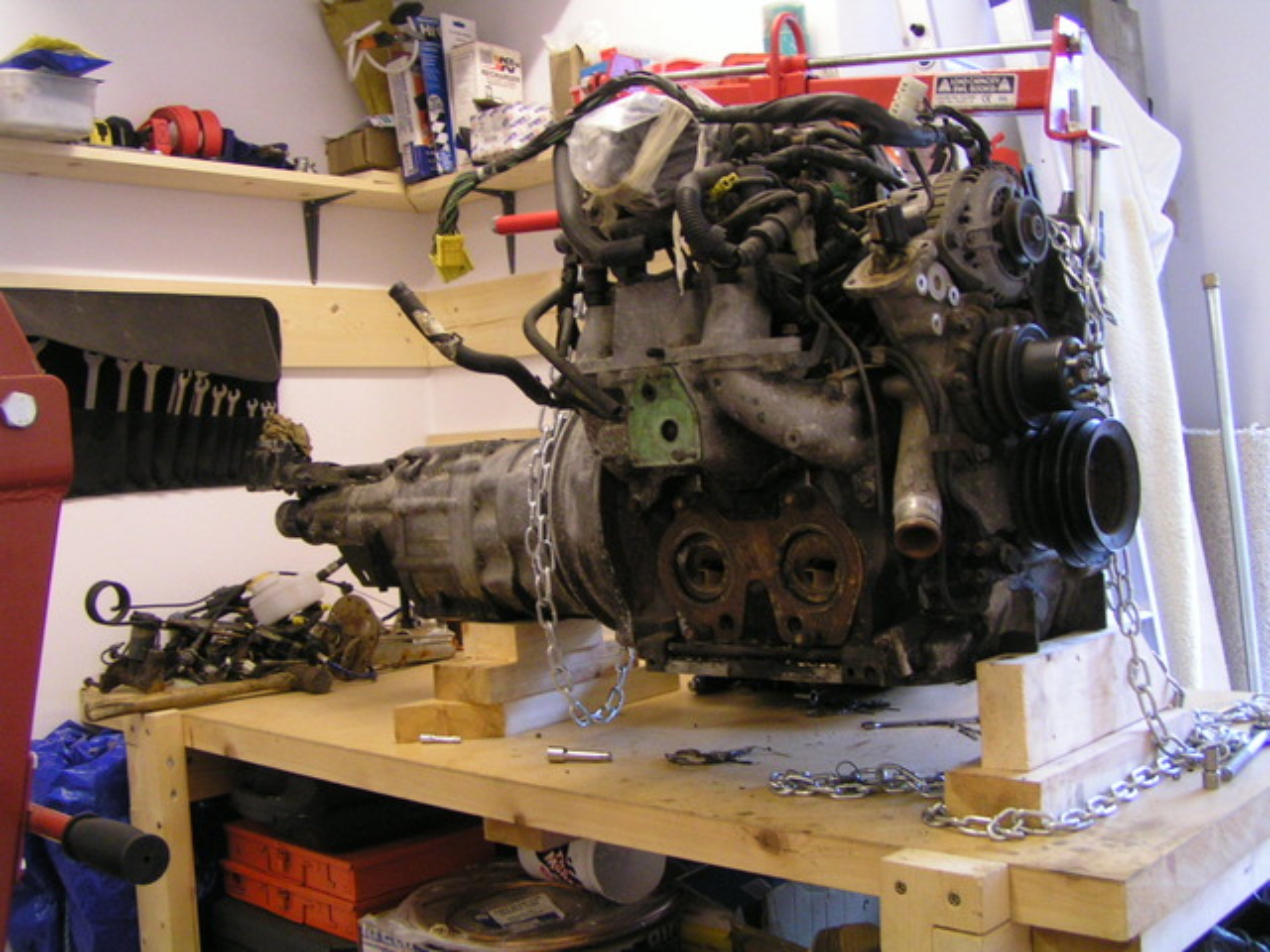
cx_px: 635
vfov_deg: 37.7
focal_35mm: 38
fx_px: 1394
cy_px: 476
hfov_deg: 49.0
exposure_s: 1/13
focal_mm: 5.8
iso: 200
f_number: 4
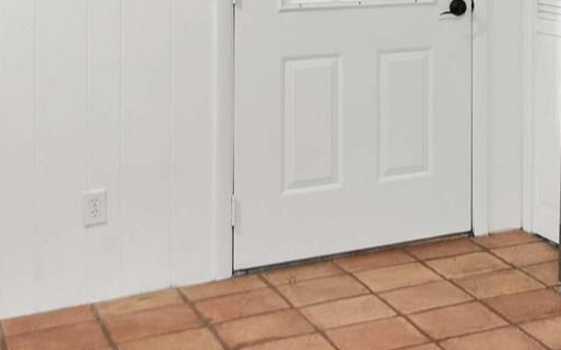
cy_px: -109
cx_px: 712
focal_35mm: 74
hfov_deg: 24.6
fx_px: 1131
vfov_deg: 16.6
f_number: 9
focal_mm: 12
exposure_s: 1/3.33
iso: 500
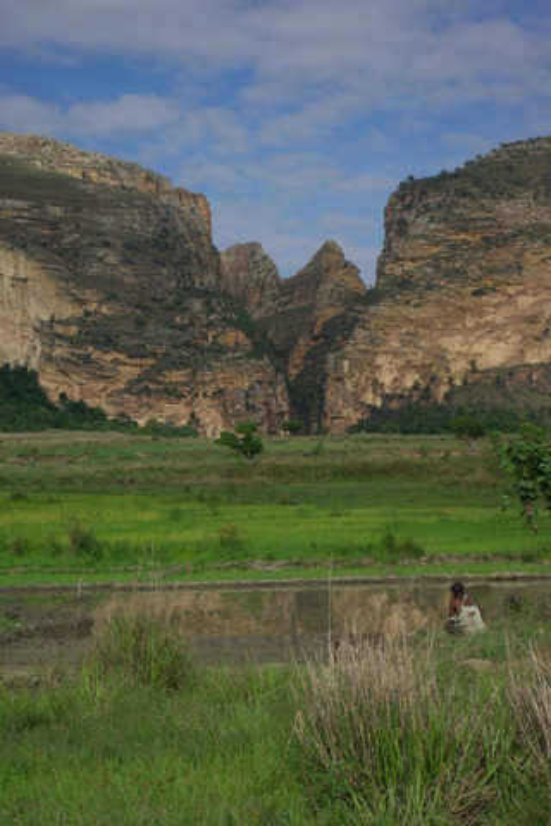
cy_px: 413
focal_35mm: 82
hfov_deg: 16.6
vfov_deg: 24.6
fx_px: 1894
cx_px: 276
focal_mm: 55
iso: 100
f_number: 8
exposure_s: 1/125
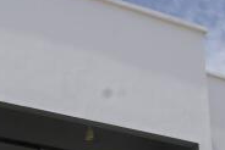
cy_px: 213
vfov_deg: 14.5
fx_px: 557
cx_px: 83
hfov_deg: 22.8
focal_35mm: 89
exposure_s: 1/200
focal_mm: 16
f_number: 10
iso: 100
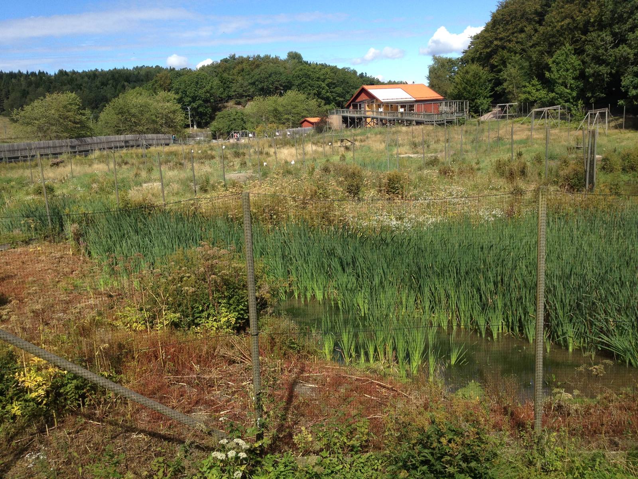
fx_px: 645
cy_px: 240
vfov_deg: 40.7
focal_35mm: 35
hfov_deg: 52.6
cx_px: 319
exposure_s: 1/1284
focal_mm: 4.28
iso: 50
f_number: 2.4
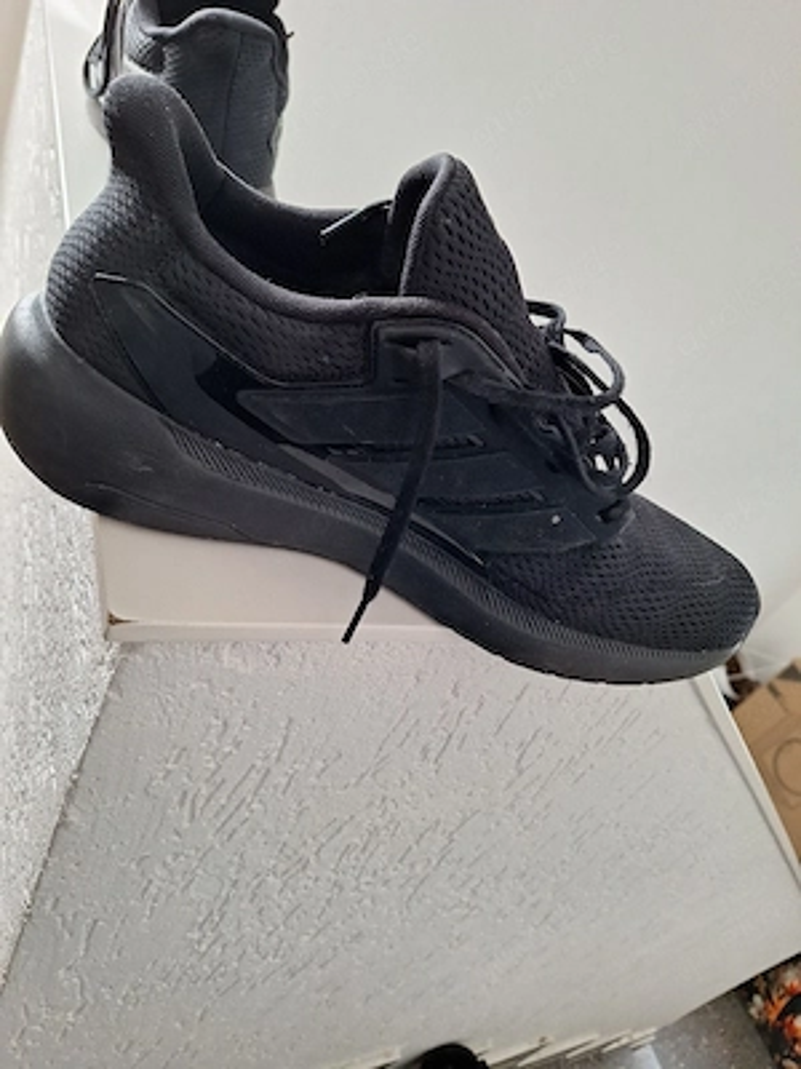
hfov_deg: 58.9
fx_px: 710
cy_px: 534
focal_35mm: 23
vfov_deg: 73.9
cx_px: 400
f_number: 1.8
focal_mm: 5.54
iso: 80
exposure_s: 1/50
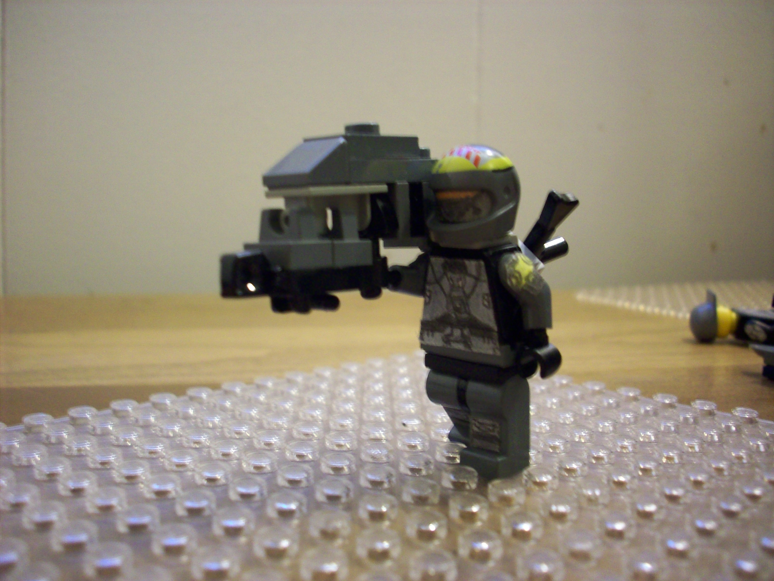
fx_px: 827
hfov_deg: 50.1
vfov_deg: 38.7
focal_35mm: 37
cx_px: 387
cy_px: 290
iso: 177
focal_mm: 6.2
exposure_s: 1/8
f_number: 2.8
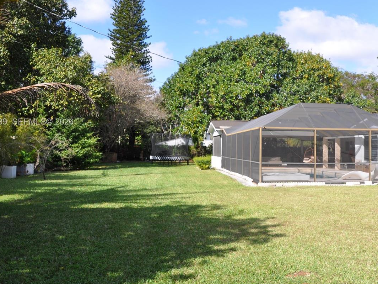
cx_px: 247
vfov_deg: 36.8
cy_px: 122
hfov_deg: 47.2
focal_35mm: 39
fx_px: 426
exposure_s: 1/160
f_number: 13
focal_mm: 18
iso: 200
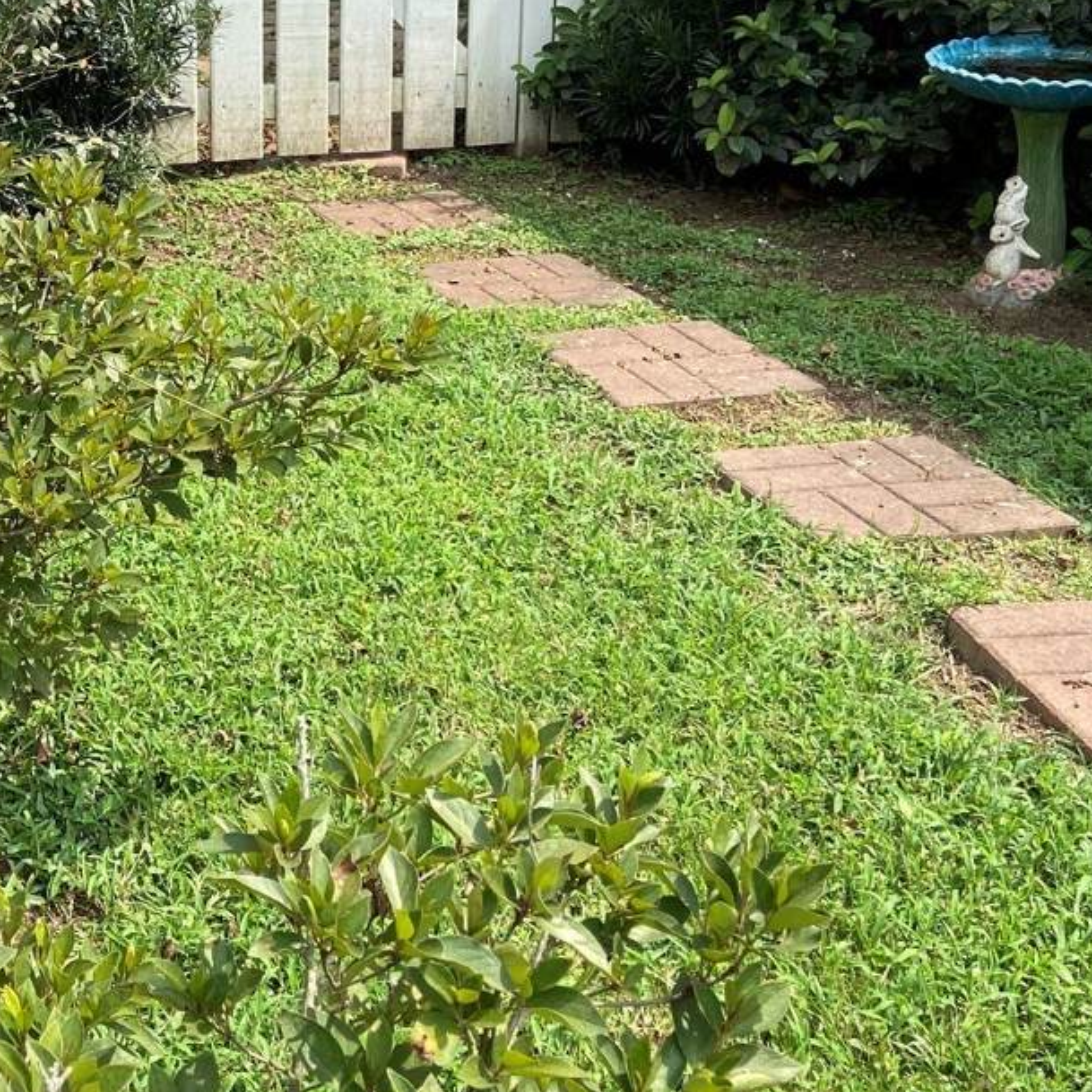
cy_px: 221
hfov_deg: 28.4
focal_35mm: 58
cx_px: 109
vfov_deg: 28.9
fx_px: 2070
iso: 32
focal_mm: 4.25
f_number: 1.8
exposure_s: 1/1447
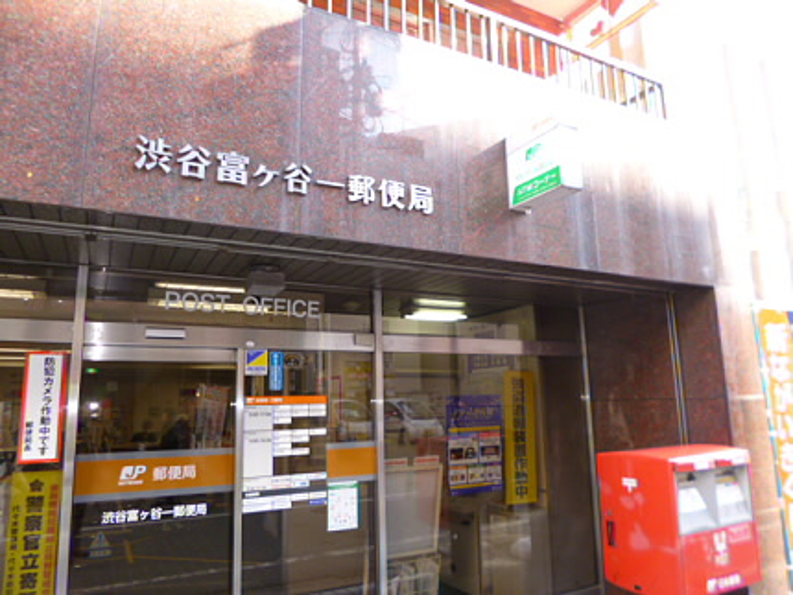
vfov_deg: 56.9
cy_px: 298
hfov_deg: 71.6
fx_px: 550
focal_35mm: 24
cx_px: 396
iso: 100
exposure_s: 1/60
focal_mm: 4.3
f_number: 2.5
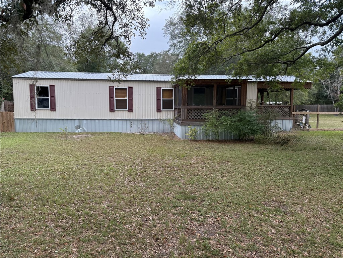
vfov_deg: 56.8
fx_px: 238
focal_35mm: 24
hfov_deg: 71.6
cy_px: 129
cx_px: 172
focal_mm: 6.76
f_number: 1.78
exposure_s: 1/868
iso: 100
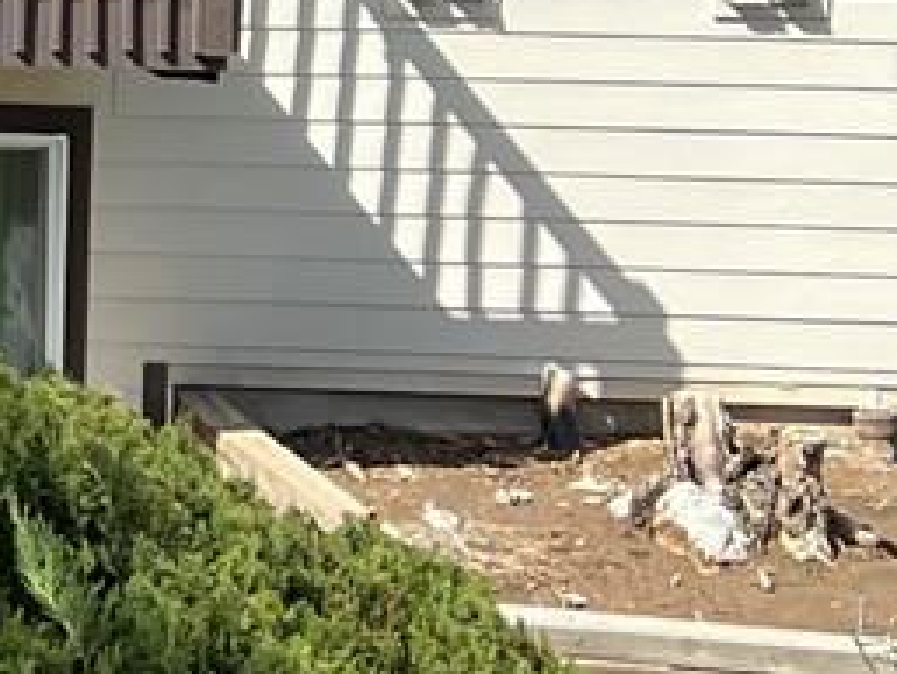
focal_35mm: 162
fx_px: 4200
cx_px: -1459
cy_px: -332
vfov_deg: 8.9
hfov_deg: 10.1
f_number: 1.5
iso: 50
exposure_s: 1/2123
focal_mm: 5.7
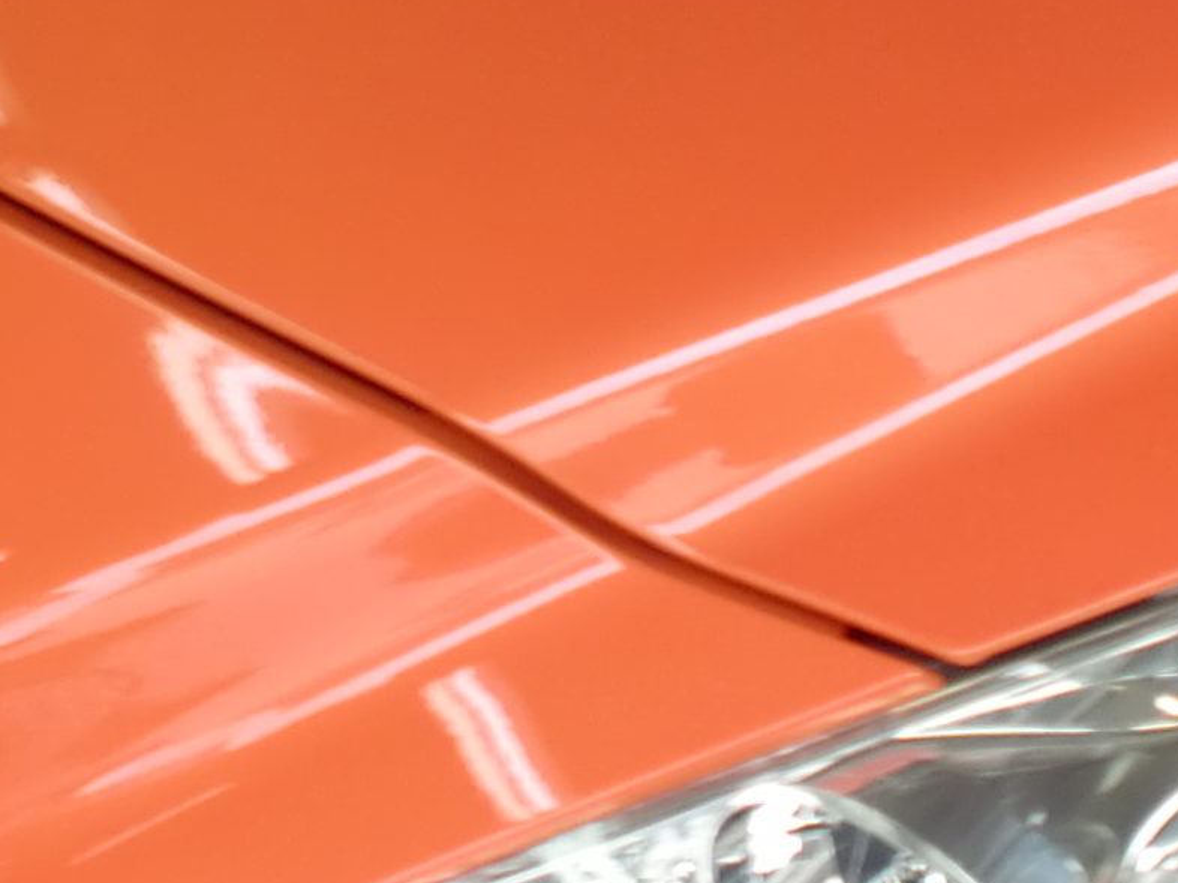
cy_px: -162
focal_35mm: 114
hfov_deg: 17.2
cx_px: 731
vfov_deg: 12.7
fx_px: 3878
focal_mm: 6.3
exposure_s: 1/60
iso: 80
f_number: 3.1
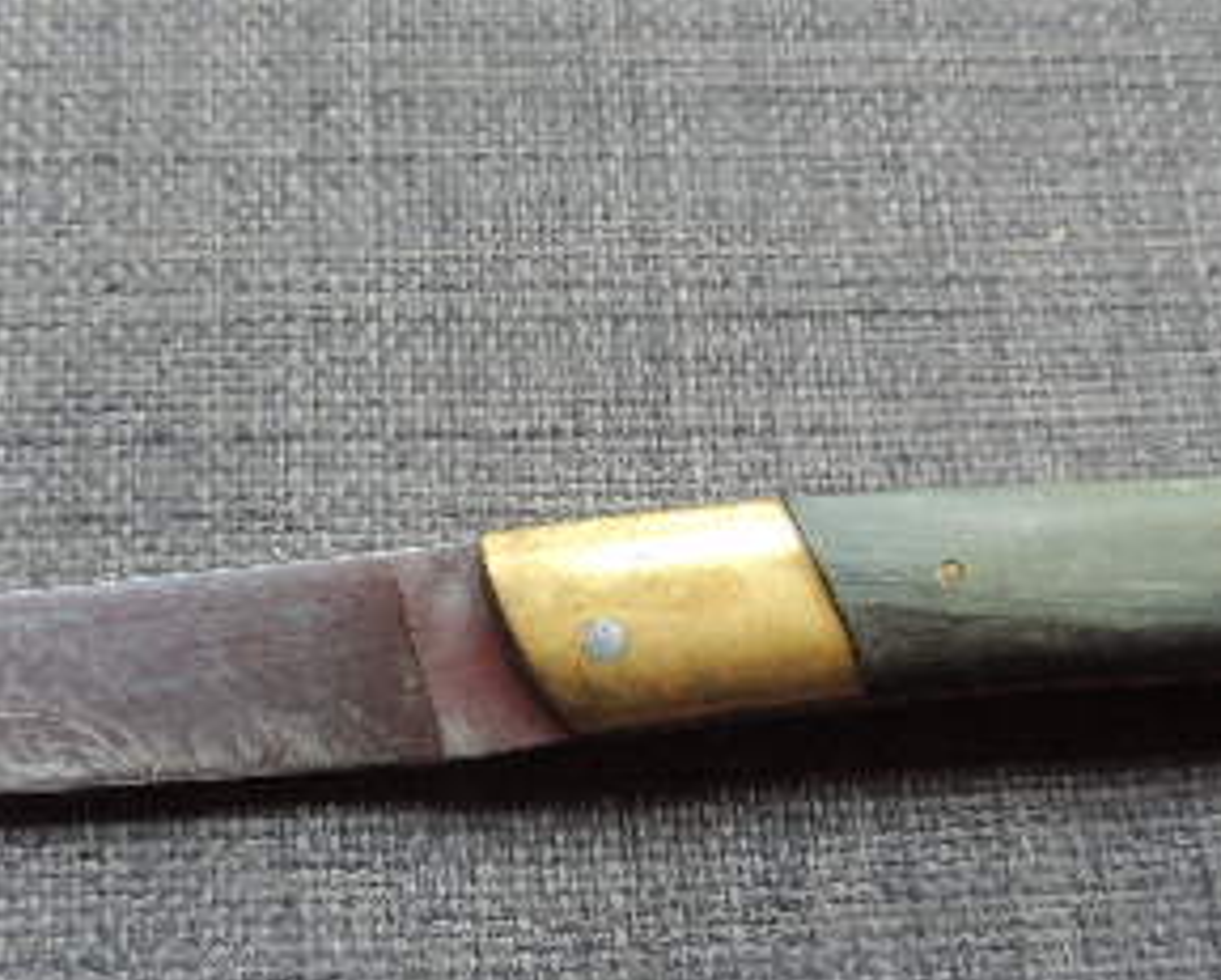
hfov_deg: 36.0
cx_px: 602
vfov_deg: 29.1
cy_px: 598
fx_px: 1881
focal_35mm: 52
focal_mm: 4.3
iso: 280
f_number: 3
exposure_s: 1/30
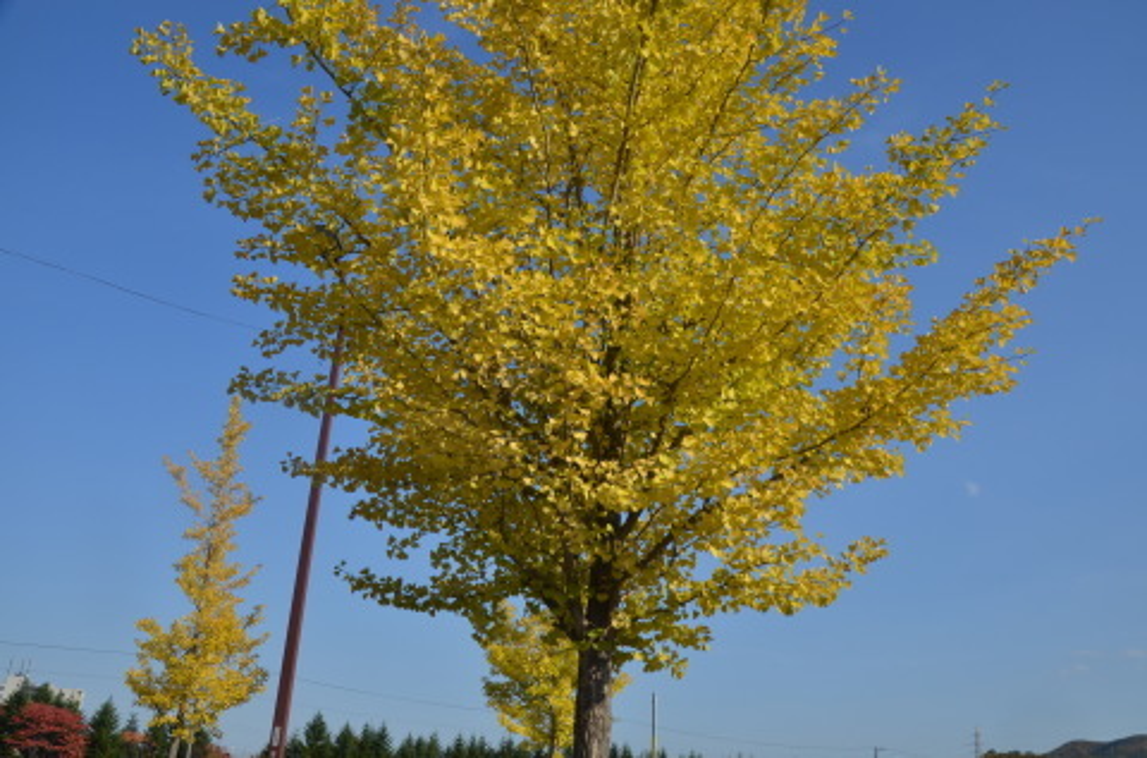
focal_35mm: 30
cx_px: 574
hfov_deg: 62.1
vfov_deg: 43.3
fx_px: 953
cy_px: 379
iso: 200
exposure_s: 1/500
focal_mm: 20
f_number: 11
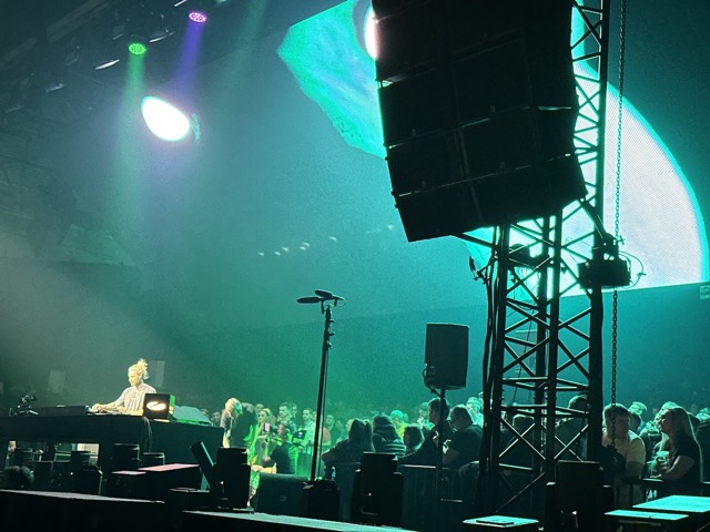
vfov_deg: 30.3
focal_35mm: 48
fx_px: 985
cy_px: 266
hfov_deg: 39.7
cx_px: 355
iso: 2500
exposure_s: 1/8
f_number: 1.78
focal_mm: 6.86
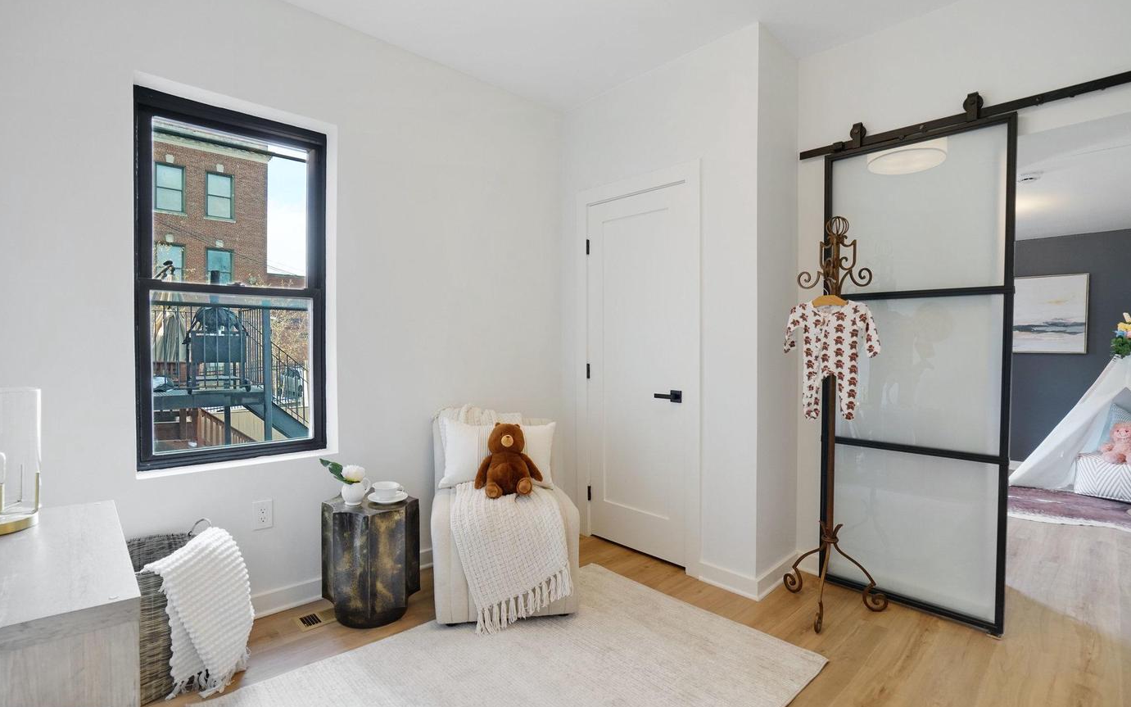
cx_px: 572
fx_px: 524
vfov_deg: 68.0
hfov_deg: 94.4
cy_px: 358
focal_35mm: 17
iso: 1250
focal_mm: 16
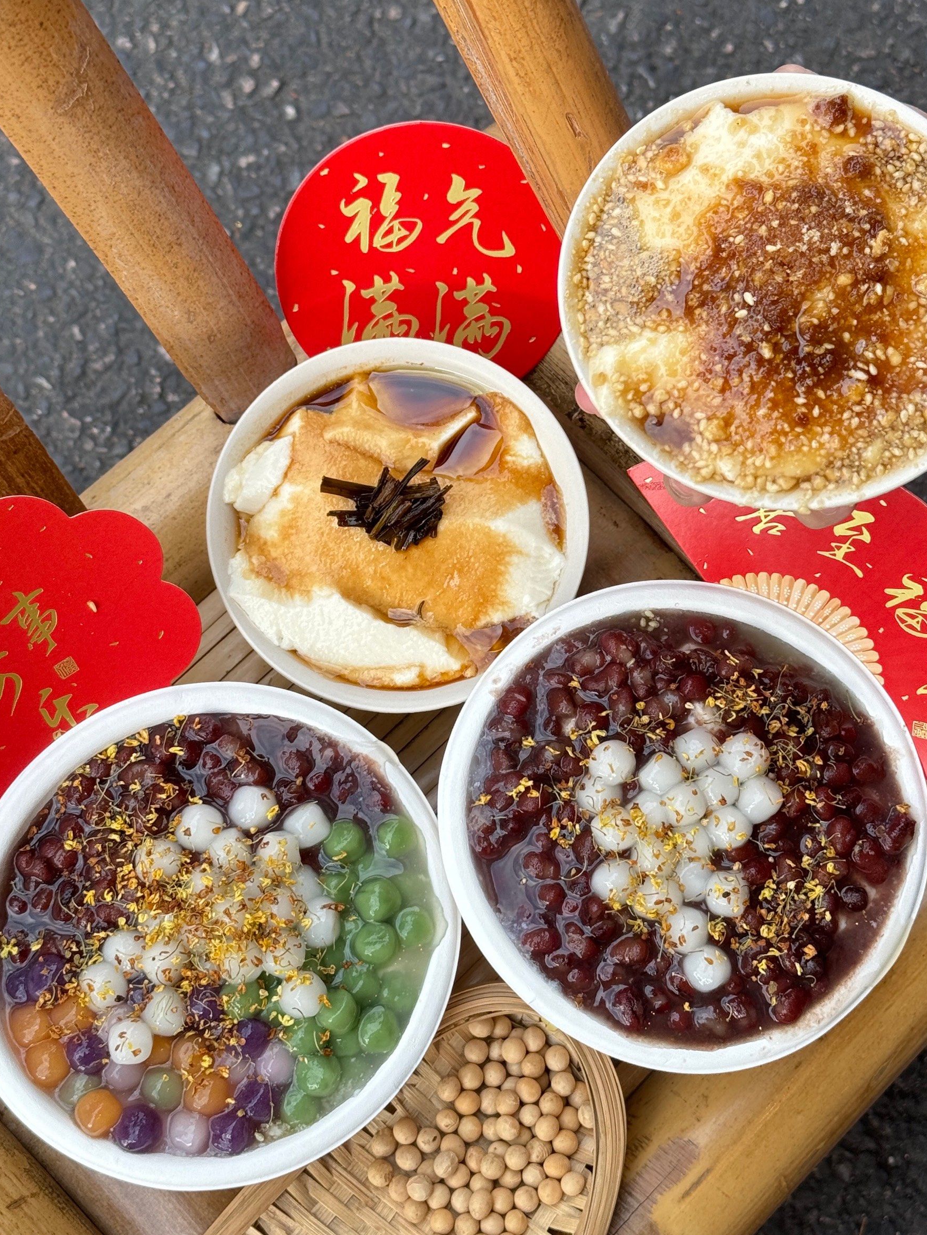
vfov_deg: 34.3
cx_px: 484
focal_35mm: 56
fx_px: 2000
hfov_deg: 26.1
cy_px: 611
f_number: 1.78
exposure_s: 1/379
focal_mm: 6.76
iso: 64
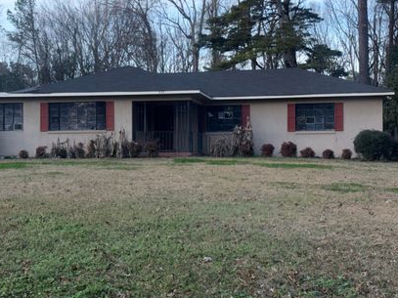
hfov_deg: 32.6
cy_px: 150
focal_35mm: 59
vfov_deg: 24.8
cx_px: 168
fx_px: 678
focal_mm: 6.76
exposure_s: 1/322
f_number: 1.78
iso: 50
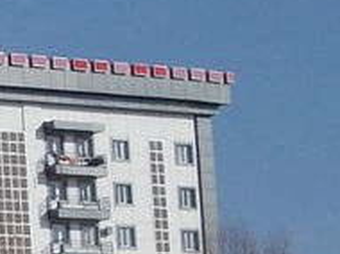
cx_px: -428
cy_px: 276
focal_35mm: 242
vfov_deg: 6.1
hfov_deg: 7.7
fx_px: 2374
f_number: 7.2
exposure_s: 1/400
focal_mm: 7.2
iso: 80
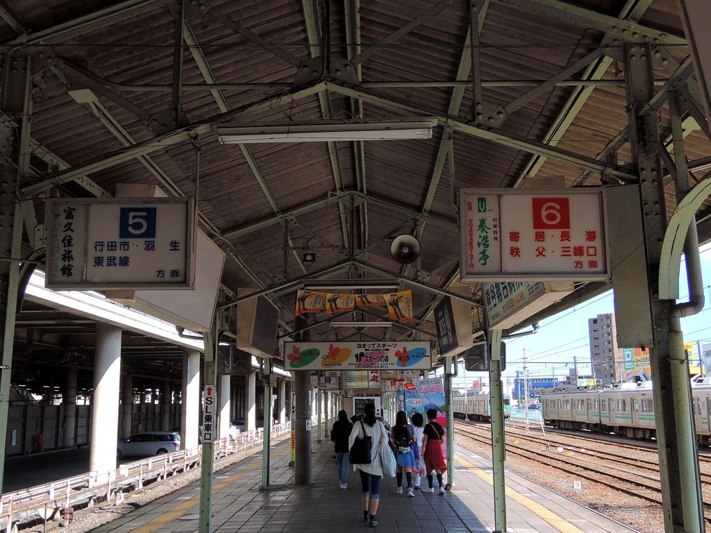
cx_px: 356
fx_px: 719
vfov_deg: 40.7
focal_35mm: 35
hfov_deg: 52.6
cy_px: 266
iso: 90
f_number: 6.3
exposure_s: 1/15
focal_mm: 7.5
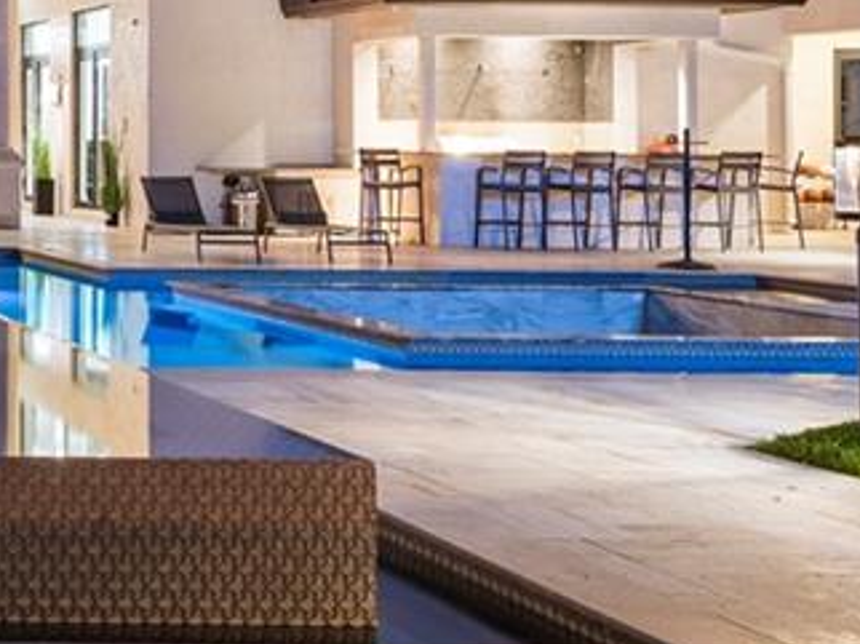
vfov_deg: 21.5
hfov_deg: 23.2
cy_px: 99
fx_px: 1663
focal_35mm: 67
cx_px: -441
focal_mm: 14
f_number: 8
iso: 200
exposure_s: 20
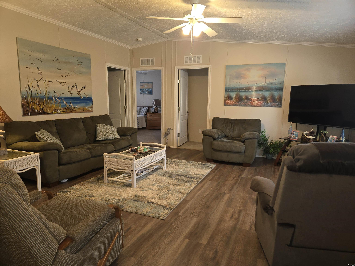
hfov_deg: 73.9
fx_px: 236
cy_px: 133
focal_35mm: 23
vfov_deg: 58.9
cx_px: 178
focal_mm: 5.4
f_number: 1.8
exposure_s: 1/24
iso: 100
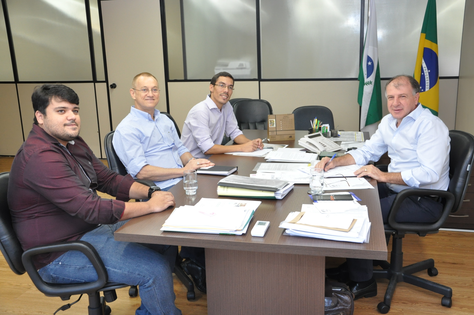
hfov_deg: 51.3
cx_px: 237
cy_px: 158
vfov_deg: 35.4
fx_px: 493
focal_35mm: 38
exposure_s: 1/60
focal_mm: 25
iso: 1250
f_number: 6.3
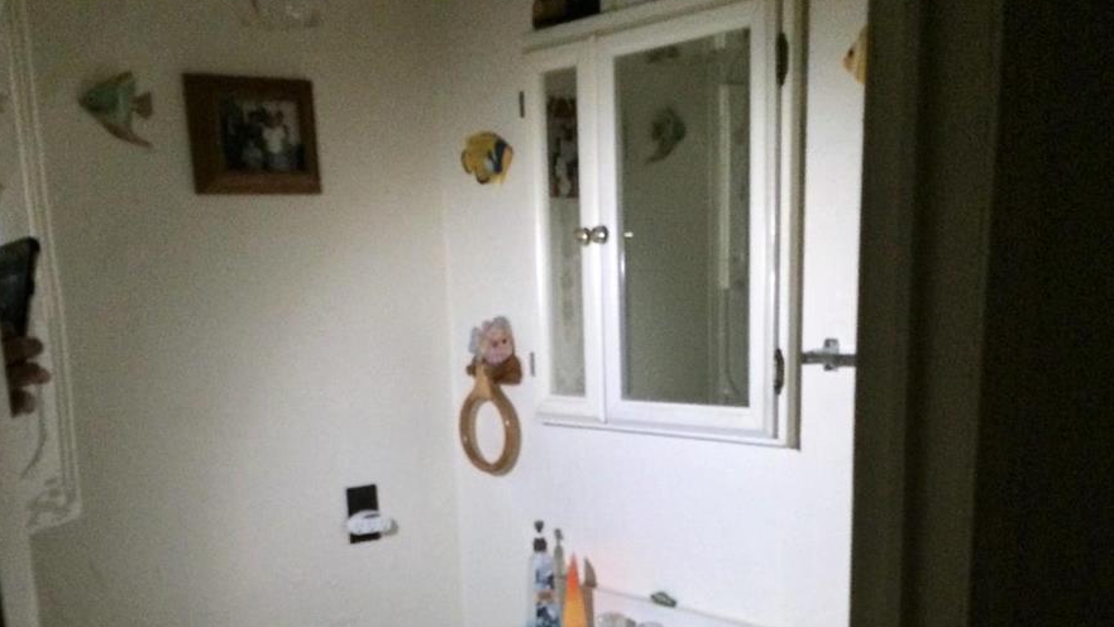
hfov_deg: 47.3
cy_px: 640
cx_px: 554
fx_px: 1270
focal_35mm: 43
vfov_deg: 26.2
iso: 320
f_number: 2.2
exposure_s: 1/15
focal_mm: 4.15
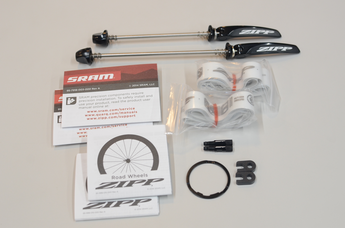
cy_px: 114
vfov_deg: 25.6
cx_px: 172
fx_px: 502
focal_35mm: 52
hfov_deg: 37.9
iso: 640
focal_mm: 35
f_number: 5
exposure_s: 1/100
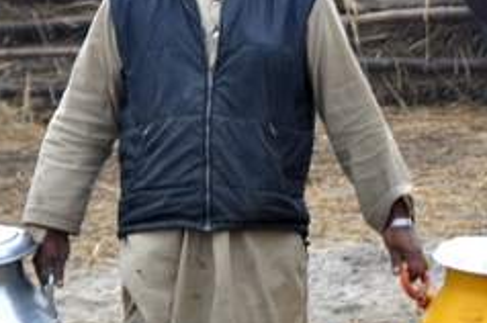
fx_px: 5260
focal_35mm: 389
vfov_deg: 3.5
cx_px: 272
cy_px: 41
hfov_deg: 5.3
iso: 400
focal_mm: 95
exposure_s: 1/250
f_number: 5.3
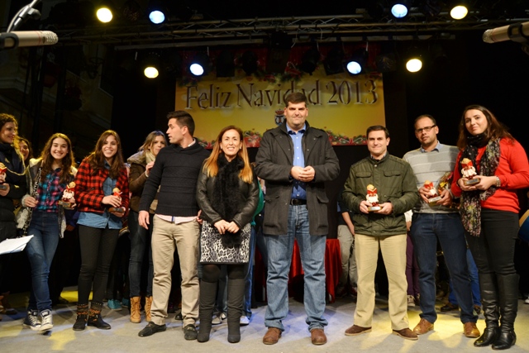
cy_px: 176
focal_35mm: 27
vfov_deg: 48.0
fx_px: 397
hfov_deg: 67.4
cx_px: 264
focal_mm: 18
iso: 400
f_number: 5
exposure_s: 1/100
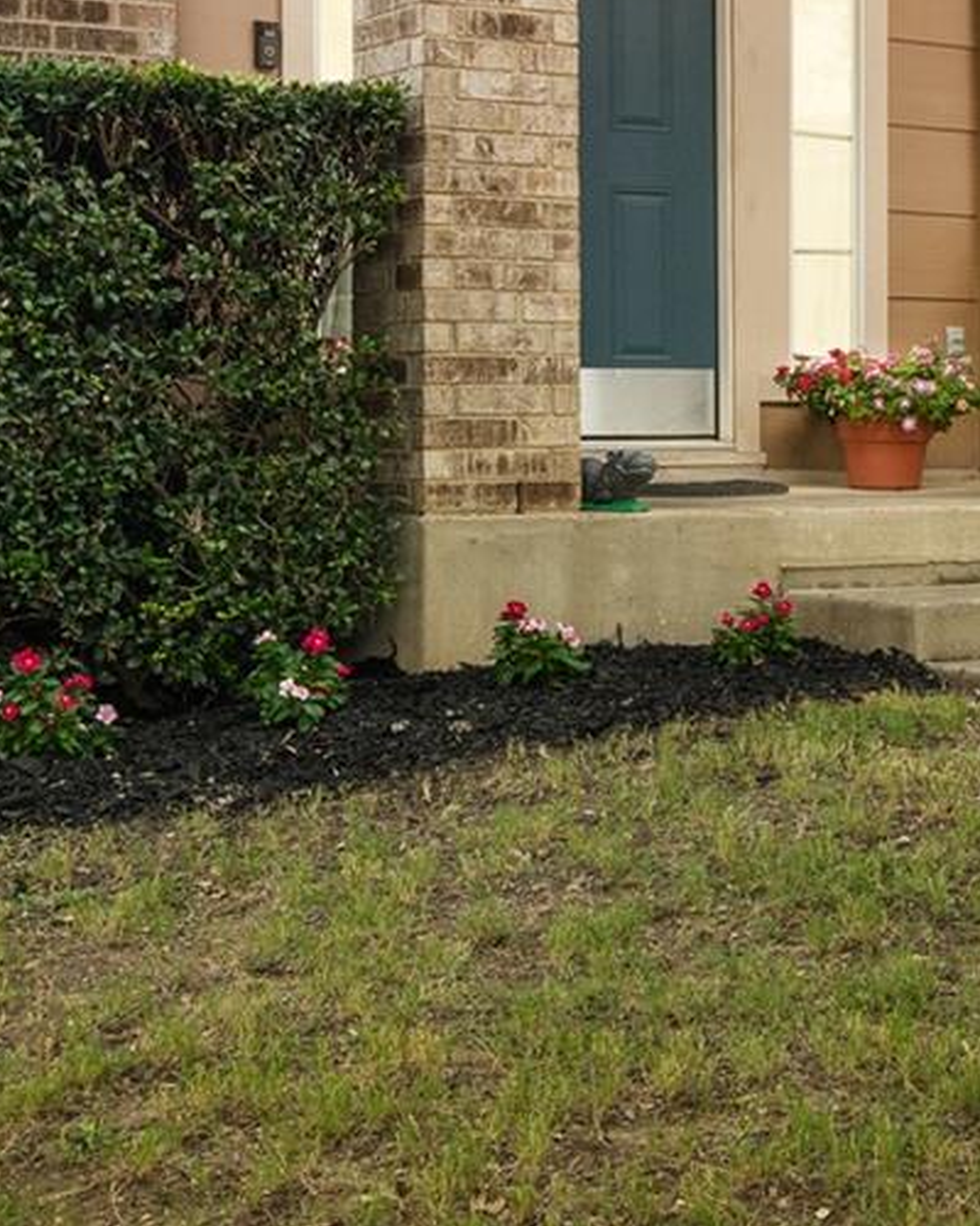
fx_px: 2647
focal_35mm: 73
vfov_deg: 24.5
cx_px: 887
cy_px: -77
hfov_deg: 20.5
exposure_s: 1/3
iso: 800
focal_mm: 19
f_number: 8
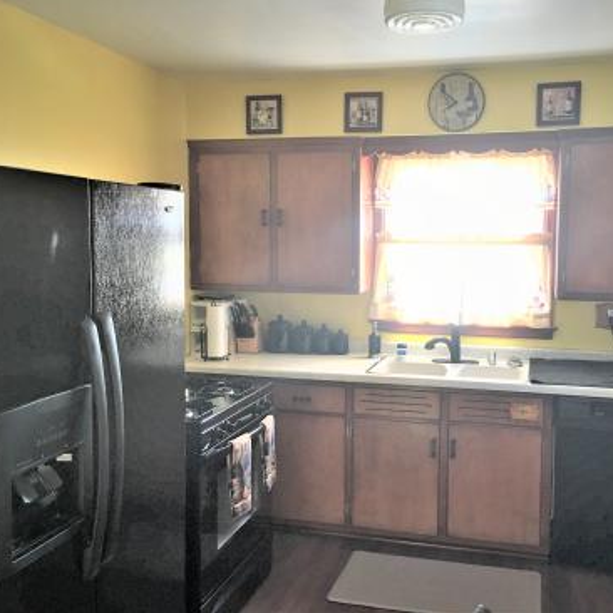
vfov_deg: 47.2
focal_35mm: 35
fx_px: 701
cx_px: 355
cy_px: 301
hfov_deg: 47.1
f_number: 2.2
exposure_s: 1/15
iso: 50
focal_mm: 4.15
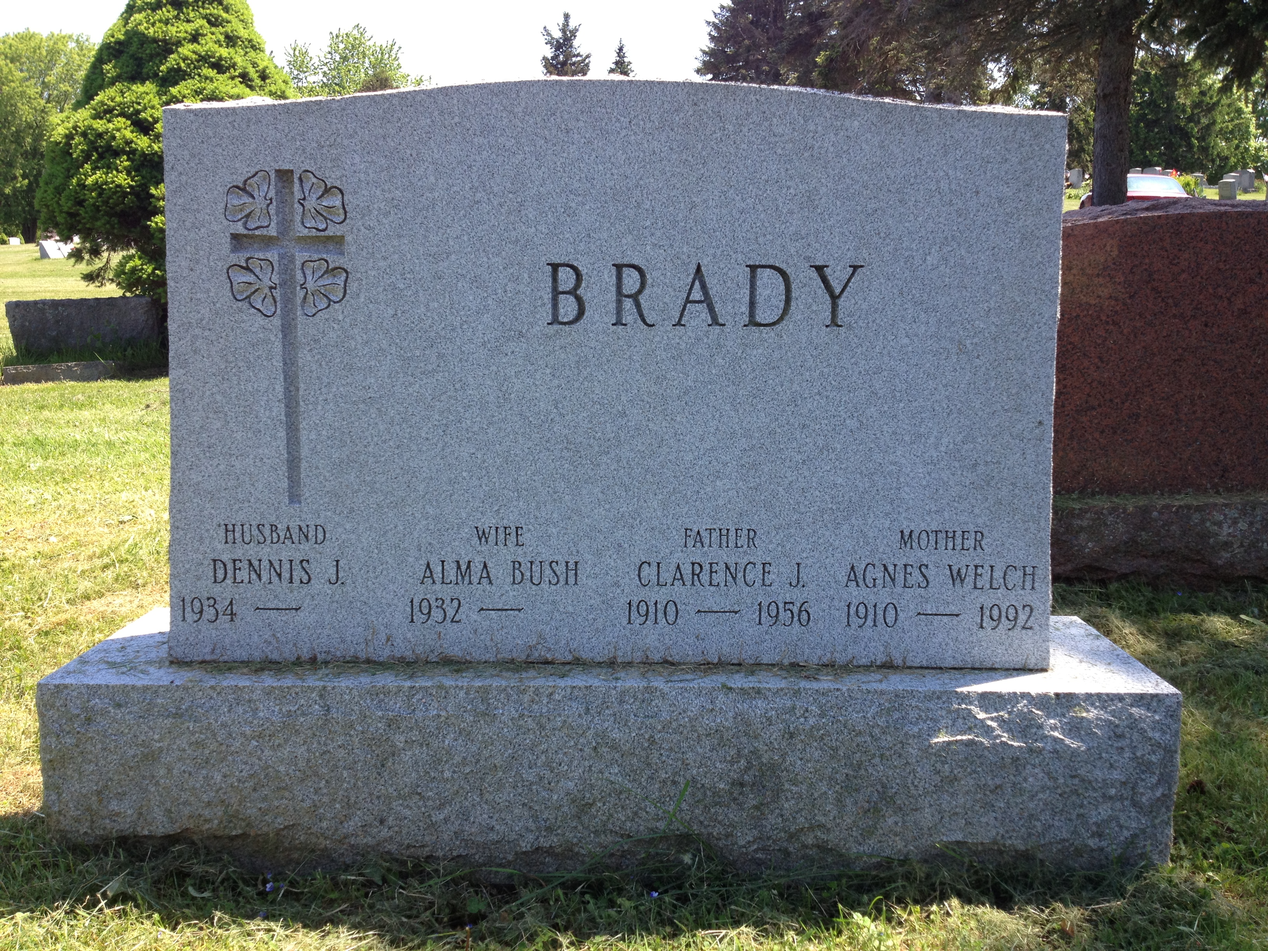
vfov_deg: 40.7
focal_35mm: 35
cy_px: 476
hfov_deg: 52.6
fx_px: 1282
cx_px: 634
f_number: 2.4
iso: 64
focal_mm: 4.28
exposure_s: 1/415
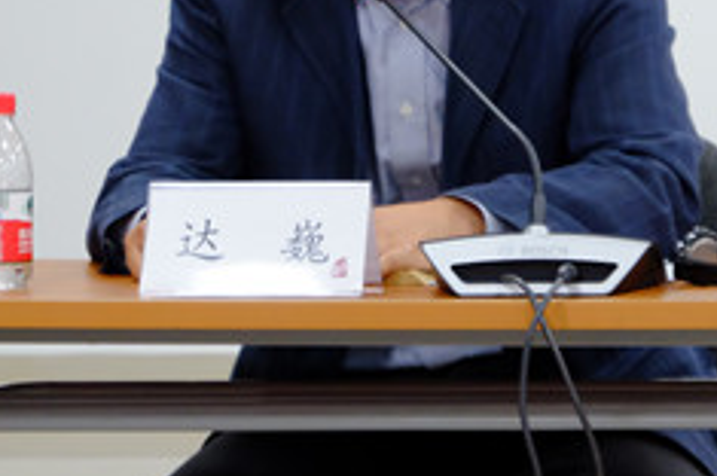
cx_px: 439
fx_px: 5808
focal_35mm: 292
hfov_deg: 7.1
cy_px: 43
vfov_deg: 4.7
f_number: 5.6
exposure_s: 1/50
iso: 3200
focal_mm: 93.2
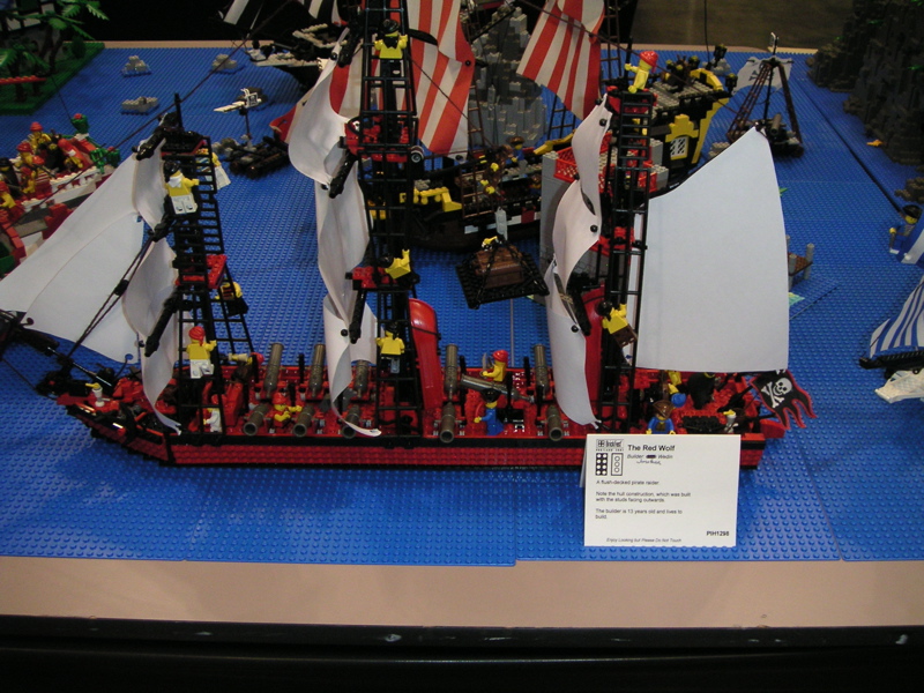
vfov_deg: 37.7
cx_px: 462
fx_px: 1014
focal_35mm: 38
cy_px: 346
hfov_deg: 49.0
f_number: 2.8
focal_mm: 6
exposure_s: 1/45
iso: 160
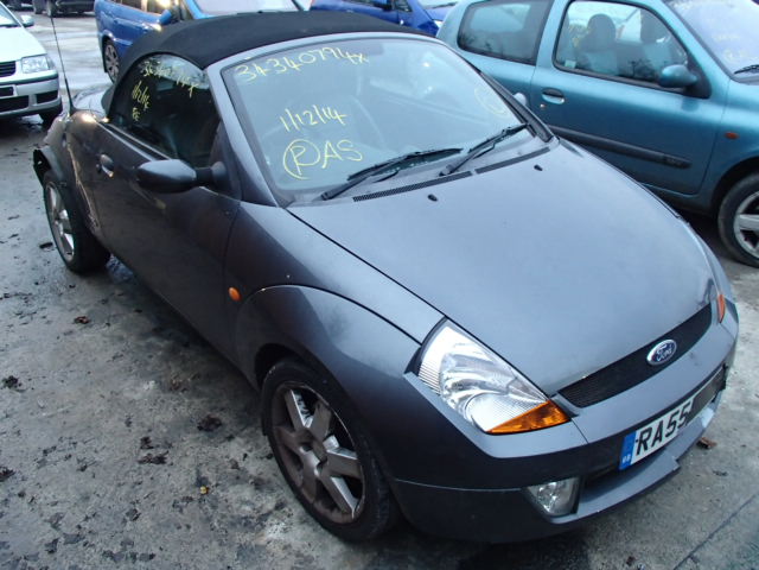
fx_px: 658
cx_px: 380
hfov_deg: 60.0
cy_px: 285
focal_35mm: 30
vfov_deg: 46.8
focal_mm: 5.4
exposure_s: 1/30
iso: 500
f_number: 4.1
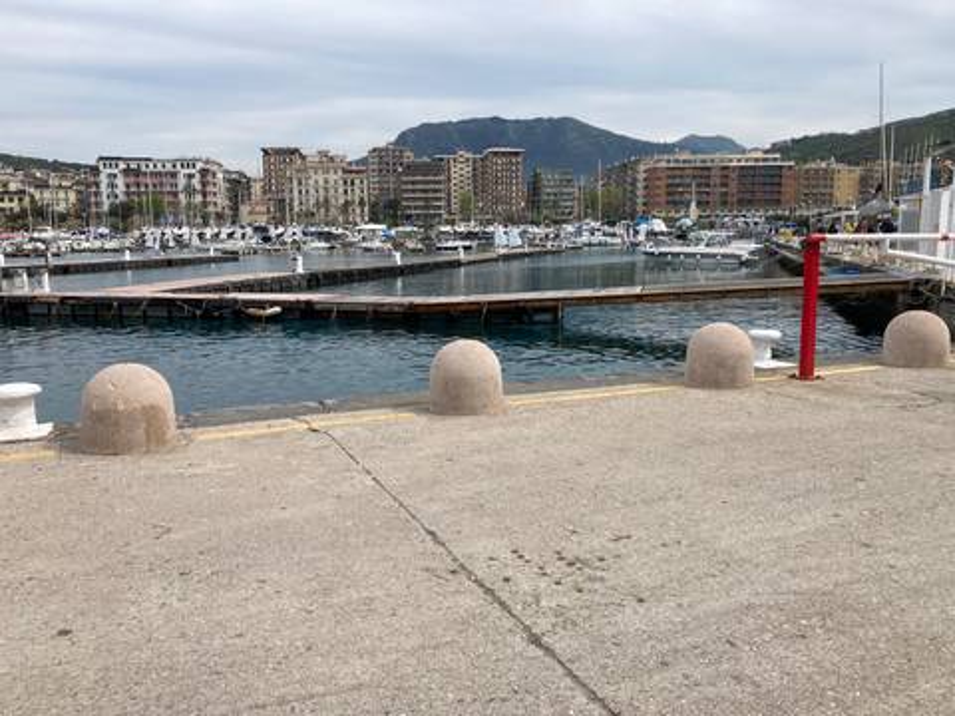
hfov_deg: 63.4
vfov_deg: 49.7
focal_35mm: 28
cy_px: 358
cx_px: 478
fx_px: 772
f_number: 1.8
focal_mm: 3.99
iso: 25
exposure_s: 1/2433
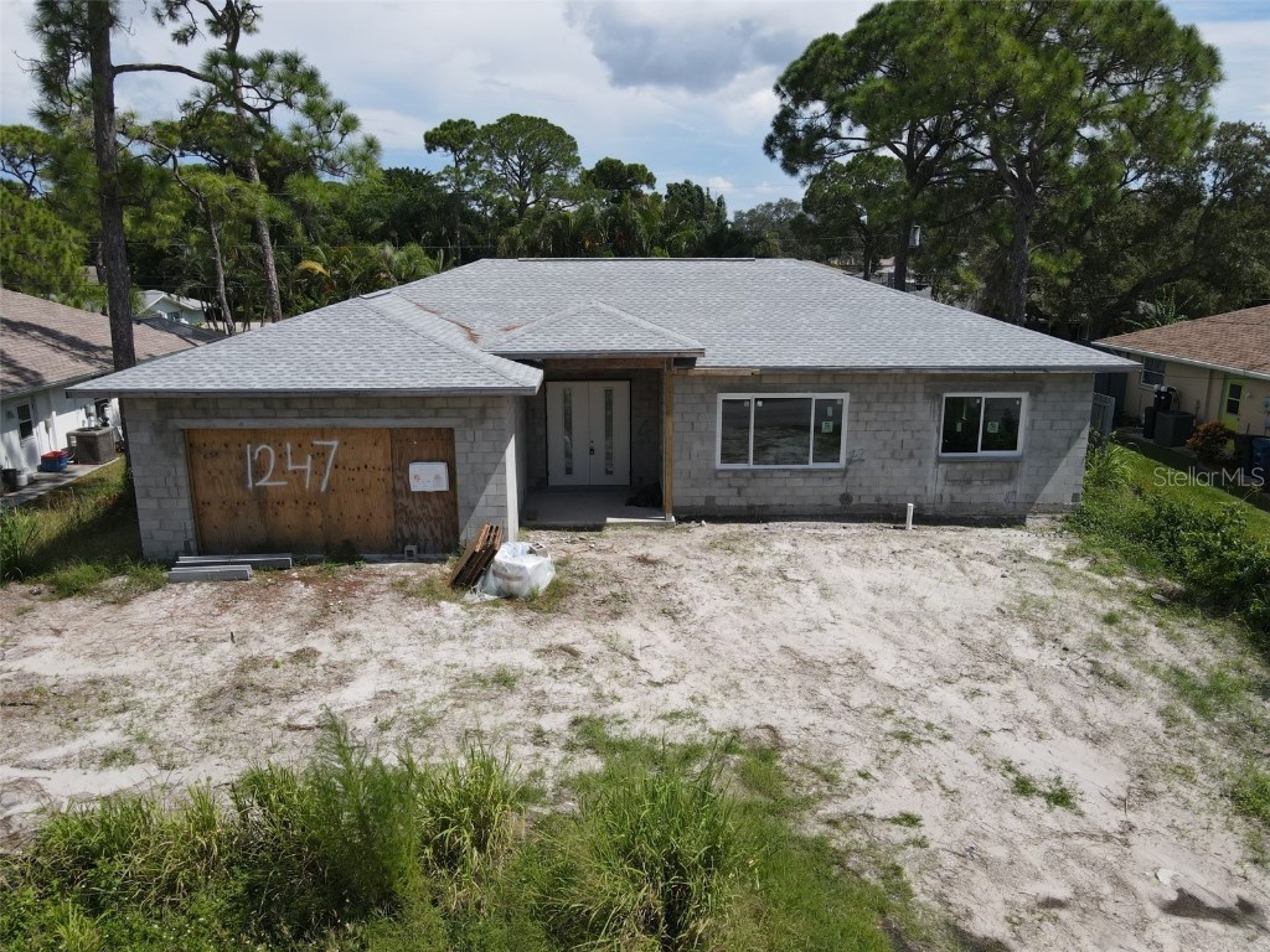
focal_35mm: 24
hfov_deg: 71.6
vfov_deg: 56.8
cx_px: 635
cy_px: 476
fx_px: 881
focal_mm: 4.5
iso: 110
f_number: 2.8
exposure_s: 1/1250
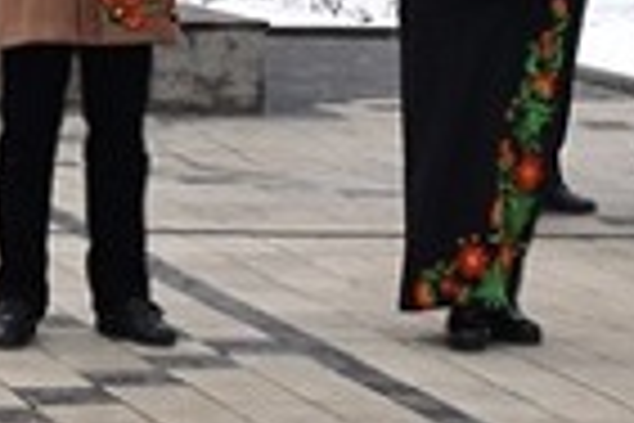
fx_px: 3816
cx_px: -155
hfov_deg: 9.4
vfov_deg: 6.2
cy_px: -434
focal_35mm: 217
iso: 200
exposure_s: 1/320
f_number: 9
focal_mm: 27
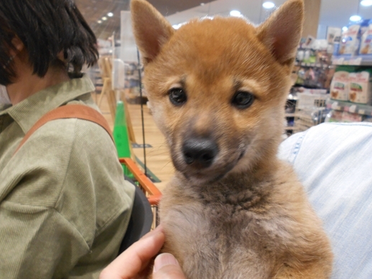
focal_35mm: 30
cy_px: 143
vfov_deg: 46.8
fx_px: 322
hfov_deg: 59.9
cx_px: 201
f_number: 3.2
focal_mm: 4.6
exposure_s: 1/30
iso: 280
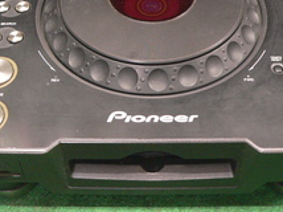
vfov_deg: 22.5
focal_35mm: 64
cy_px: 31
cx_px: 140
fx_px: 523
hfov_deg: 30.3
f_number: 2.8
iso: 200
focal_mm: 6
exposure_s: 1/8
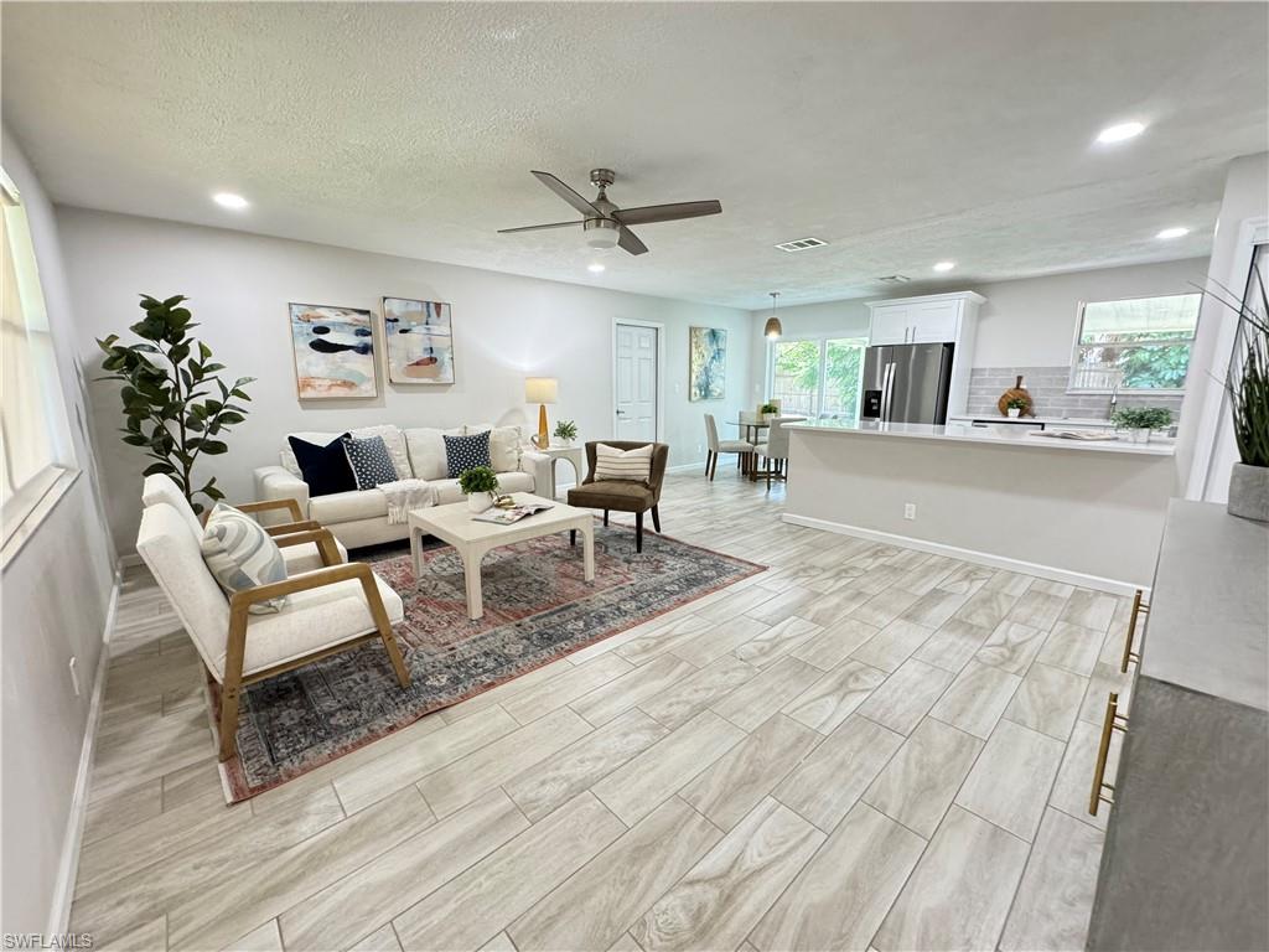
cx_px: 634
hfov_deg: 102.1
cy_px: 476
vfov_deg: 85.7
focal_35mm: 14
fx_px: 513
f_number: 2.2
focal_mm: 2.22
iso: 400
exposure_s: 1/60
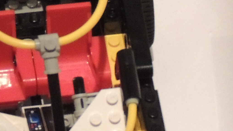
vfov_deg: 2.5
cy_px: 43
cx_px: -10
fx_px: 3027
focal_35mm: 490
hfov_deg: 4.4
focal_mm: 17.8
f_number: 4.1
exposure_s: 1/15
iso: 800
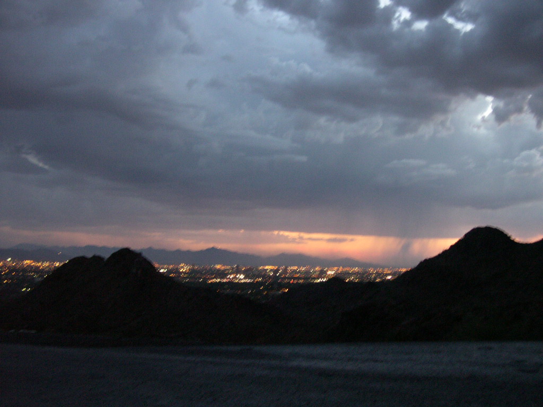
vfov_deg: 37.7
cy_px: 204
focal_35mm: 38
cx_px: 272
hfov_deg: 49.0
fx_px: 596
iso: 400
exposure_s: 1/7.4
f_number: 2.8
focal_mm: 8
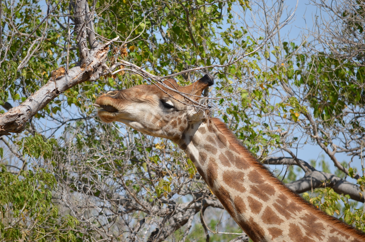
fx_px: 4553
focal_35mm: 450
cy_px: 121
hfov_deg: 4.6
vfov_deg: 3.0
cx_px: 182
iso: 200
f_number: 6.3
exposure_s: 1/640
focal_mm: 300
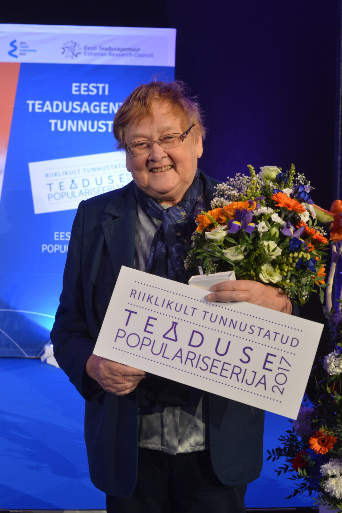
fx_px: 712
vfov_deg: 39.6
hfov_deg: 27.0
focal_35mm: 50
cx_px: 171
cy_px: 256
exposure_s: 1/60
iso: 1600
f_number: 6.3
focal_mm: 50
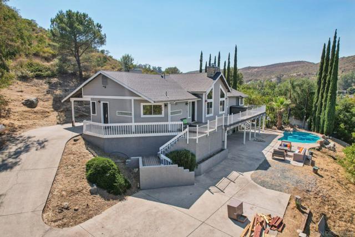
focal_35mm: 22
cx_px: 178
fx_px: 217
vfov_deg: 57.3
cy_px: 118
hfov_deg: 78.6
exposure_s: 1/2500
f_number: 2.8
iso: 100
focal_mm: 8.38
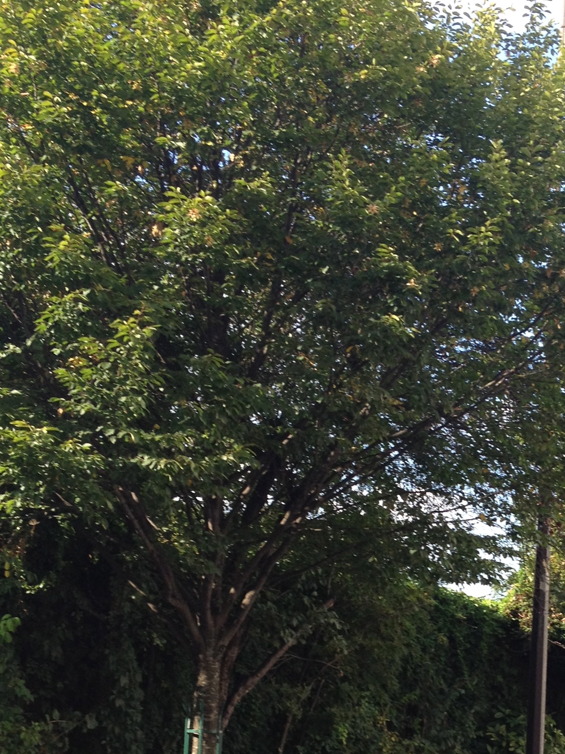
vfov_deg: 27.5
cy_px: 621
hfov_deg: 20.8
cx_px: 514
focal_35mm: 69
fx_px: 1502
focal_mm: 4.28
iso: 50
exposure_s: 1/321
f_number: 2.4
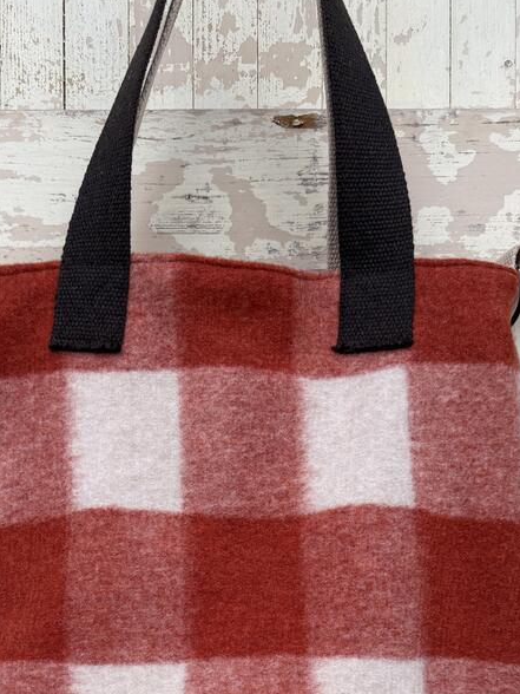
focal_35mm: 49
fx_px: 981
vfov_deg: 36.6
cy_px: 618
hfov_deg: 29.6
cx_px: 225
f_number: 1.78
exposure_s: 1/121
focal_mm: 6.76
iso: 100
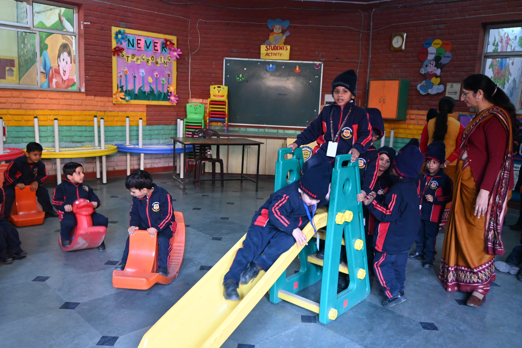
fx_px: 446
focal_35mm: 31
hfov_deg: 60.7
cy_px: 174
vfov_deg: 42.6
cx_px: 261
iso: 3200
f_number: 3.8
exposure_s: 1/80
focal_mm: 20.5
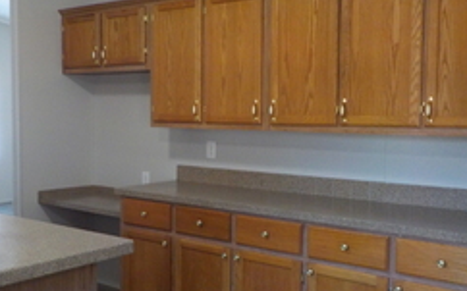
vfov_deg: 27.9
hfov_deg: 42.6
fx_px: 585
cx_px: 139
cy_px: 163
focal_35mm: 46
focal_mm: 4.1
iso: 400
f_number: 3.3
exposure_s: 1/30
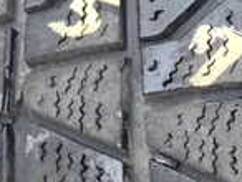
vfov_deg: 12.1
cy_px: 93
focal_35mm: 123
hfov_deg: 15.9
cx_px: 196
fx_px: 861
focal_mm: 5.4
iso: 200
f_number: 2.3
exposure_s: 1/60
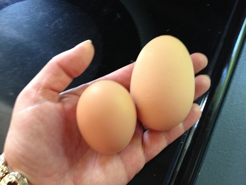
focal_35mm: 35
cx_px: 123
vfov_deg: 40.7
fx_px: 249
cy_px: 92
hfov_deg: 52.6
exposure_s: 1/17
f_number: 2.4
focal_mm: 4.28
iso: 400
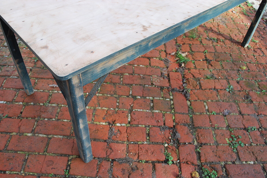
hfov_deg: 60.3
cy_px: 91
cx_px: 134
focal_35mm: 31
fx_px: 230
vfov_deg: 42.3
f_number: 5.6
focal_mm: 20
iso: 160
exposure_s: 1/125
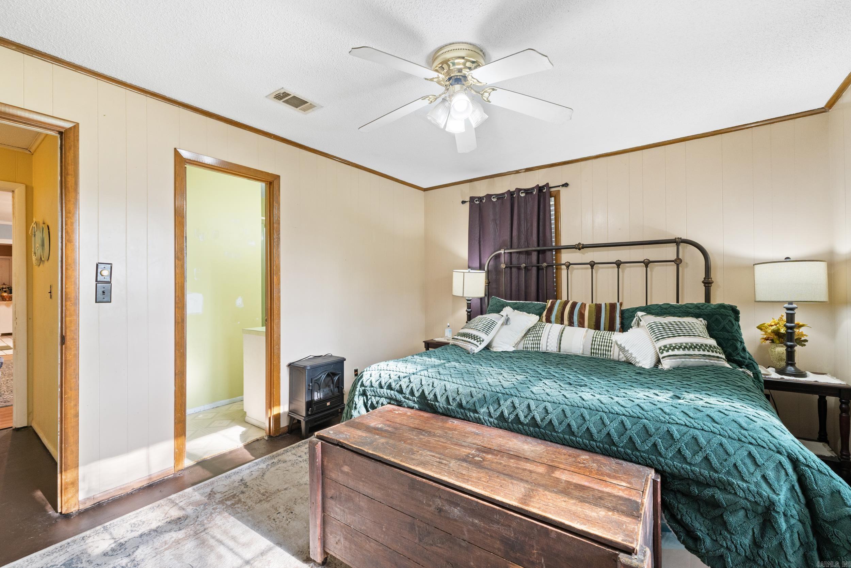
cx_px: 426
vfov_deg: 77.3
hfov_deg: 100.4
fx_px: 355
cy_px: 284
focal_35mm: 15
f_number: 7.1
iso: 400
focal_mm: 10
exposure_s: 1/4
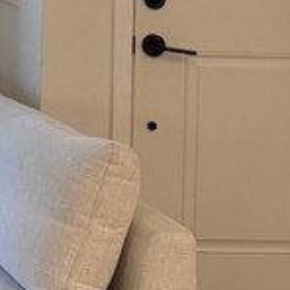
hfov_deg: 10.4
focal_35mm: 147
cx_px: -376
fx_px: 1393
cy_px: -210
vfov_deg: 11.2
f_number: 1.78
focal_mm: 6.76
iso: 200
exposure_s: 1/120
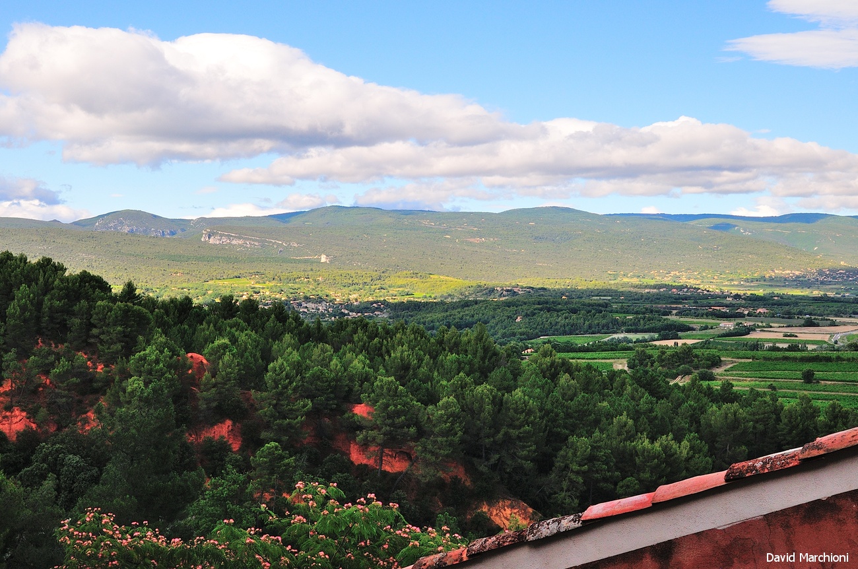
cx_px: 429
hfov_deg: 37.9
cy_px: 284
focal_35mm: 52
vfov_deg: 25.7
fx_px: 1249
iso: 400
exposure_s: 1/180
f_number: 13
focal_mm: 35
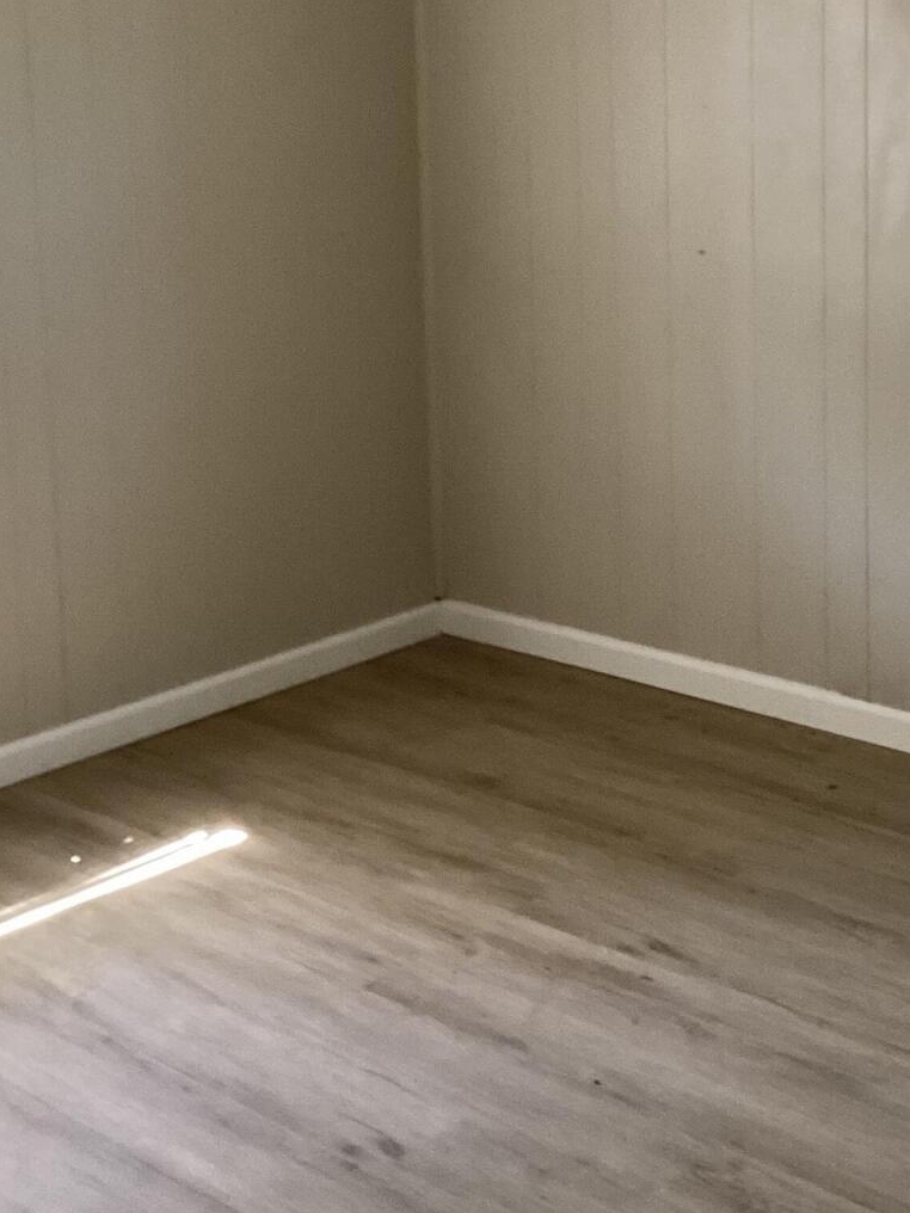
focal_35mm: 61
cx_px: 432
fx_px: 2138
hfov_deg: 24.0
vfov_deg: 31.2
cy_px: 319
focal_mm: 3.3
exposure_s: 1/60
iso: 200
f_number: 2.4
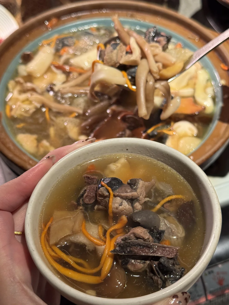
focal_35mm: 48
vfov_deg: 39.7
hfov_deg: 30.3
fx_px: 423
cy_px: 152
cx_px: 114
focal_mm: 6.76
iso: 160
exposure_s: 1/50
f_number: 1.78
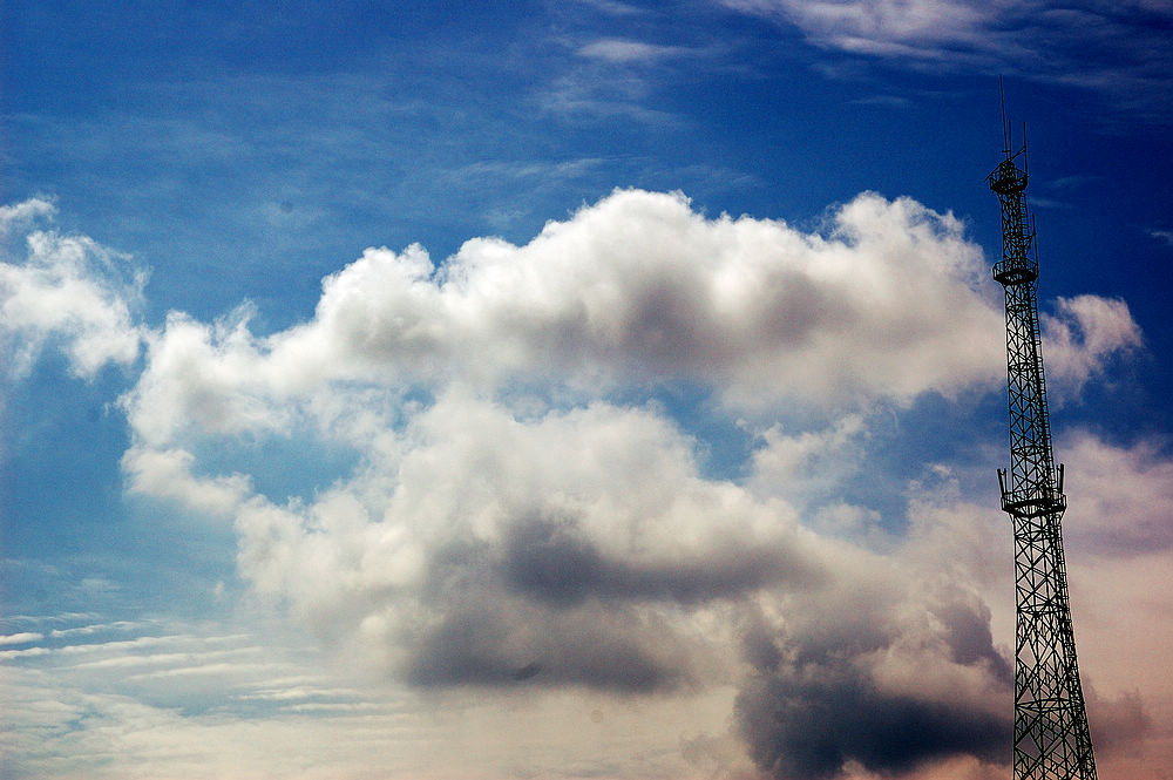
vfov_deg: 18.2
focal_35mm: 75
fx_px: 2442
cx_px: 586
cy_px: 390
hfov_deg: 27.0
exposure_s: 1/2000
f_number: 8
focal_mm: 50
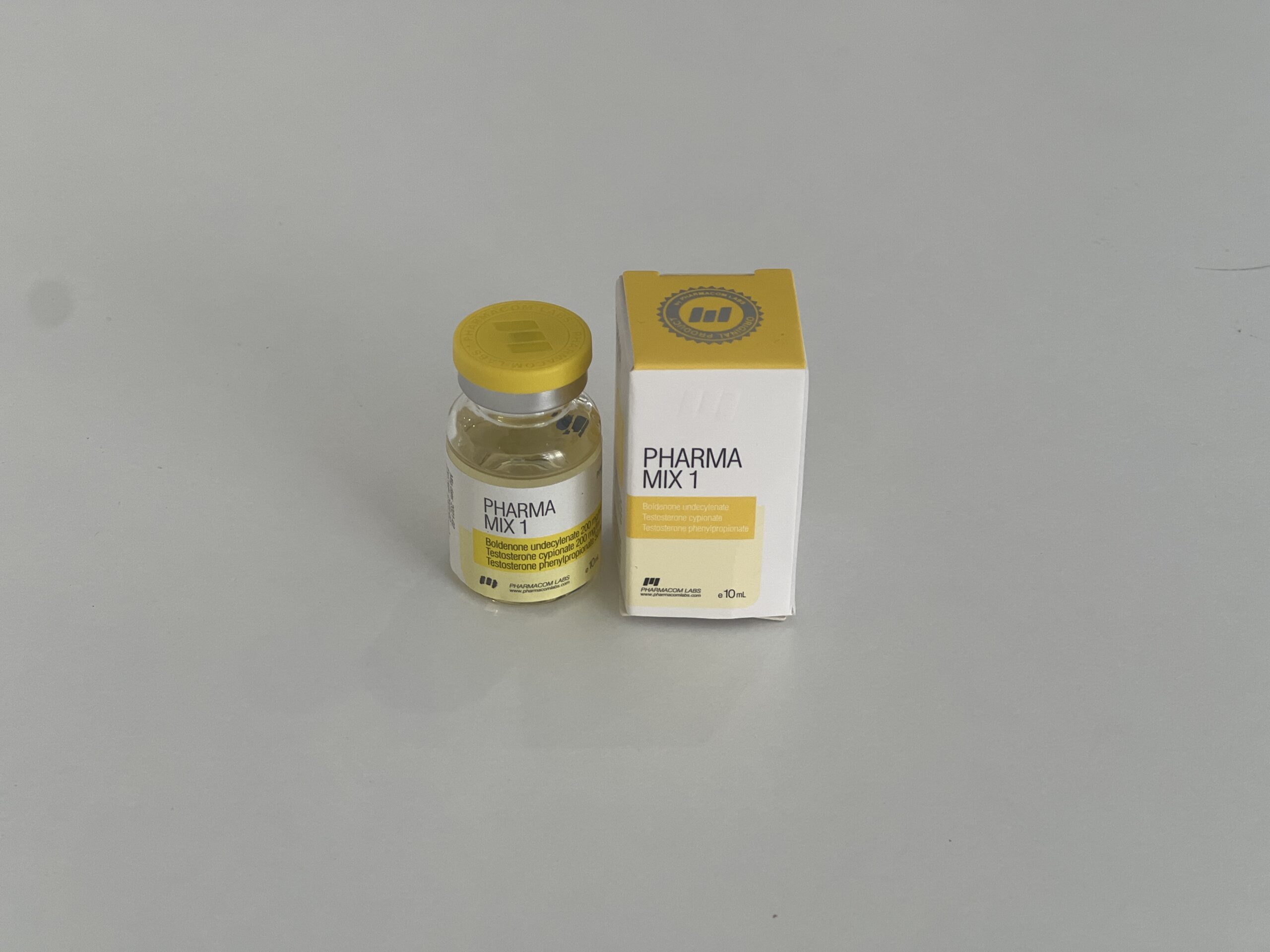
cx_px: 635
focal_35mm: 77
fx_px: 2825
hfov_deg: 25.3
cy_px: 476
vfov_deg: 19.1
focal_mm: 9
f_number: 2.8
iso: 50
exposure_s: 1/121
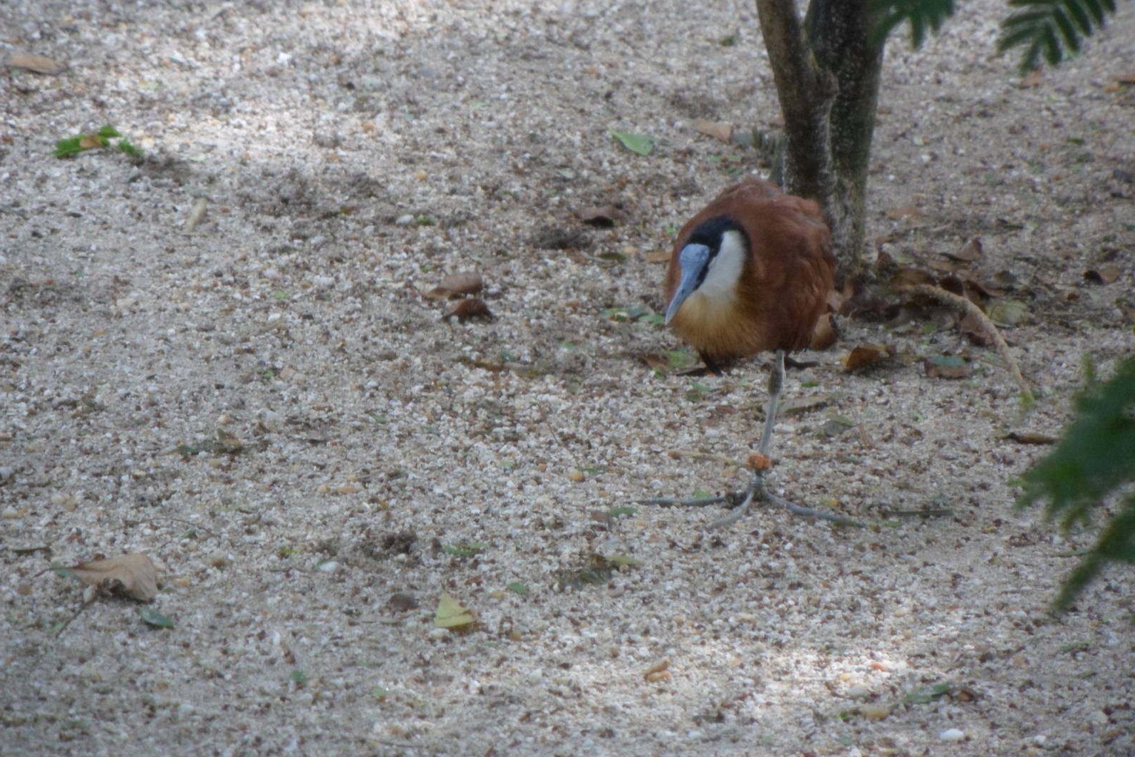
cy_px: 340
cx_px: 566
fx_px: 8890
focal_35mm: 282
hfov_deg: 7.3
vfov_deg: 4.9
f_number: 5.9
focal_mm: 46.8
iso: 320
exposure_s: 1/60
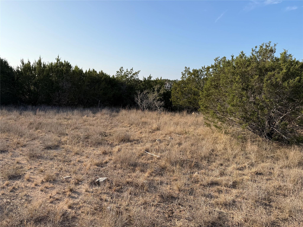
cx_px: 152
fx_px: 210
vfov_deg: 56.8
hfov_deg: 71.6
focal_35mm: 24
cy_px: 114
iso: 80
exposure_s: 1/3584
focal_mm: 6.76
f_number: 1.78
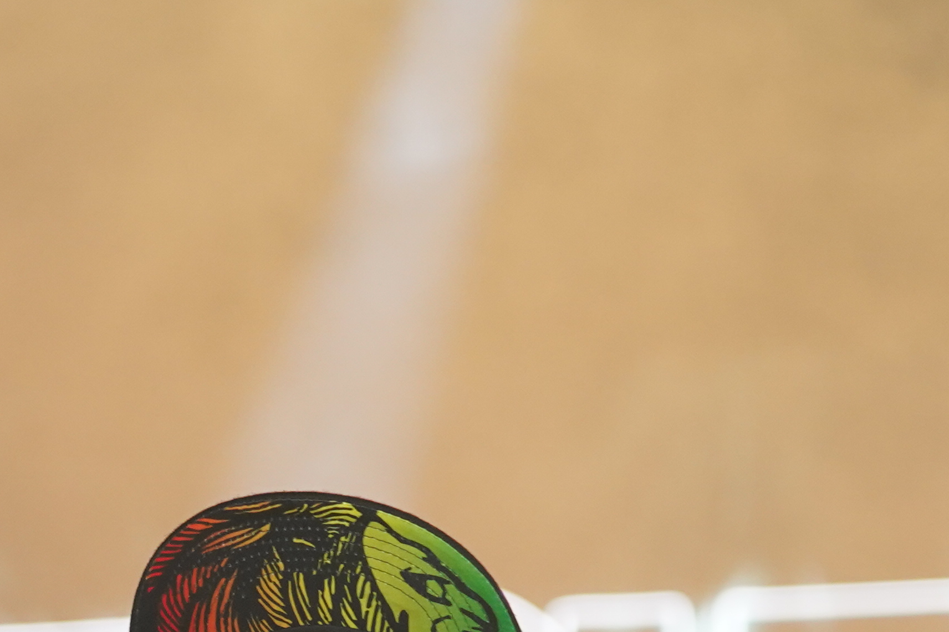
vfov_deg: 3.7
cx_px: 325
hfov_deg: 5.6
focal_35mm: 368
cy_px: 978
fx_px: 9699
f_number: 4
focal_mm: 105
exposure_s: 1/160
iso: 2000
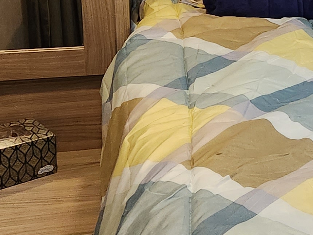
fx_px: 968
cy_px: -40
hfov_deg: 16.1
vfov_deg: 13.5
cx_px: 524
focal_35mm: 107
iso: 500
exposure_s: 1/120
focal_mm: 5.4
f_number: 1.8
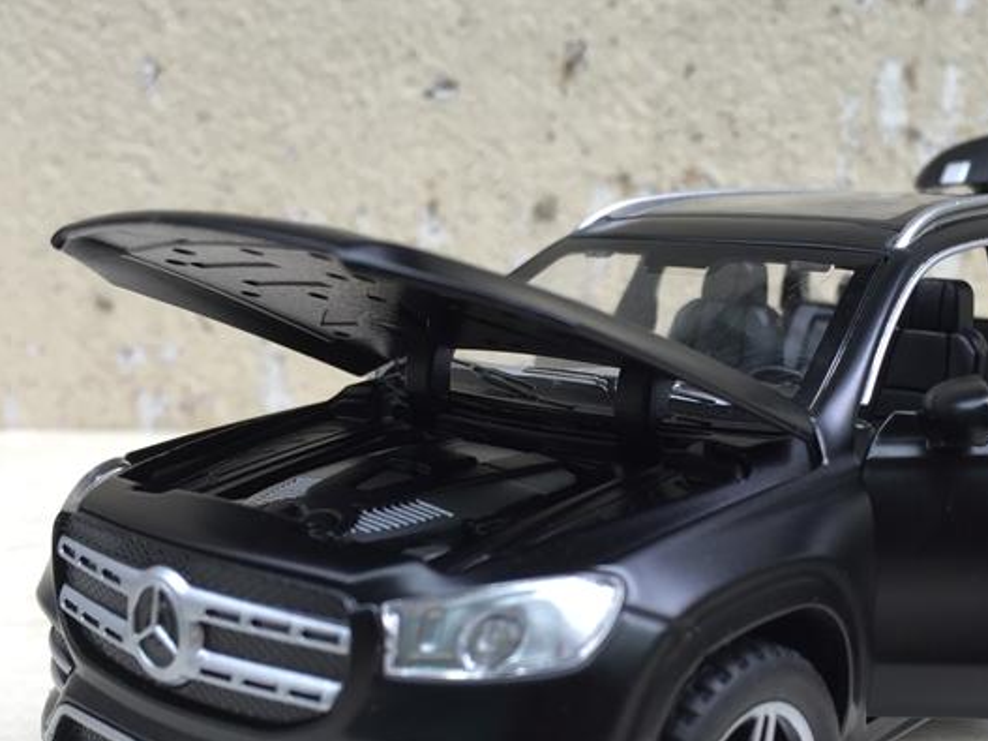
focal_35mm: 44
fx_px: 1256
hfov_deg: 42.2
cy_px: 499
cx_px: 686
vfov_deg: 32.6
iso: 32
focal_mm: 4.15
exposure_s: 1/100
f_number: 2.2
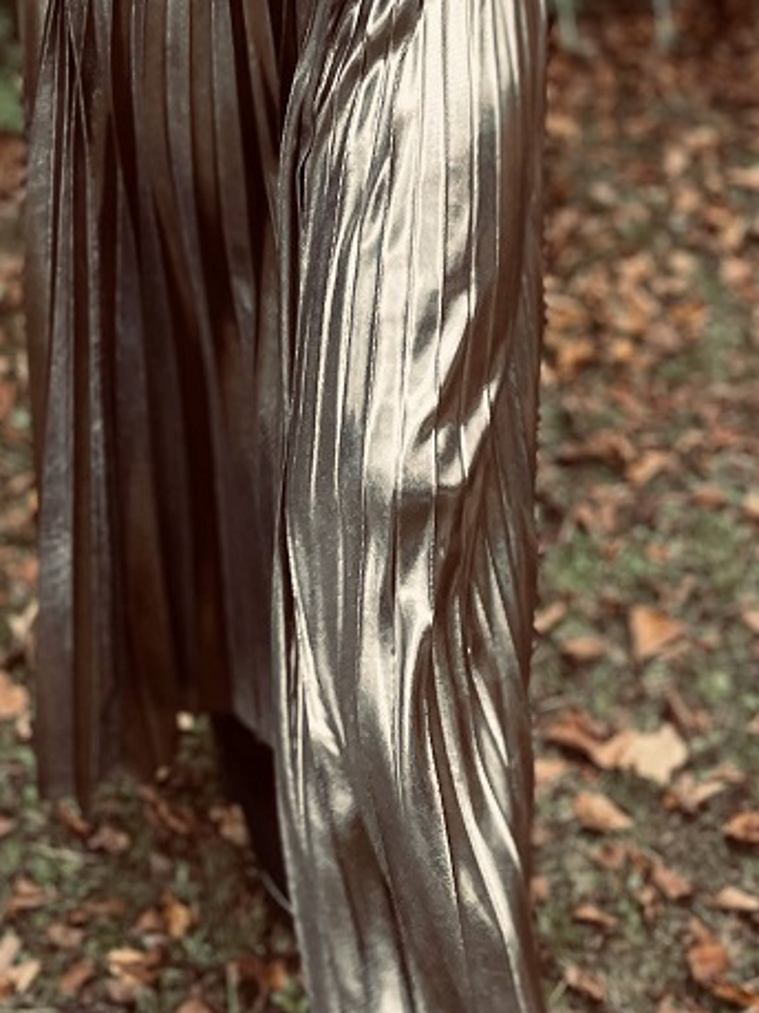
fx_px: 1989
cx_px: 338
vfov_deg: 25.0
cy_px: -278
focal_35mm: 68
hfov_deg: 21.6
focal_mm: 4.2
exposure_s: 1/107
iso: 125
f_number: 1.6
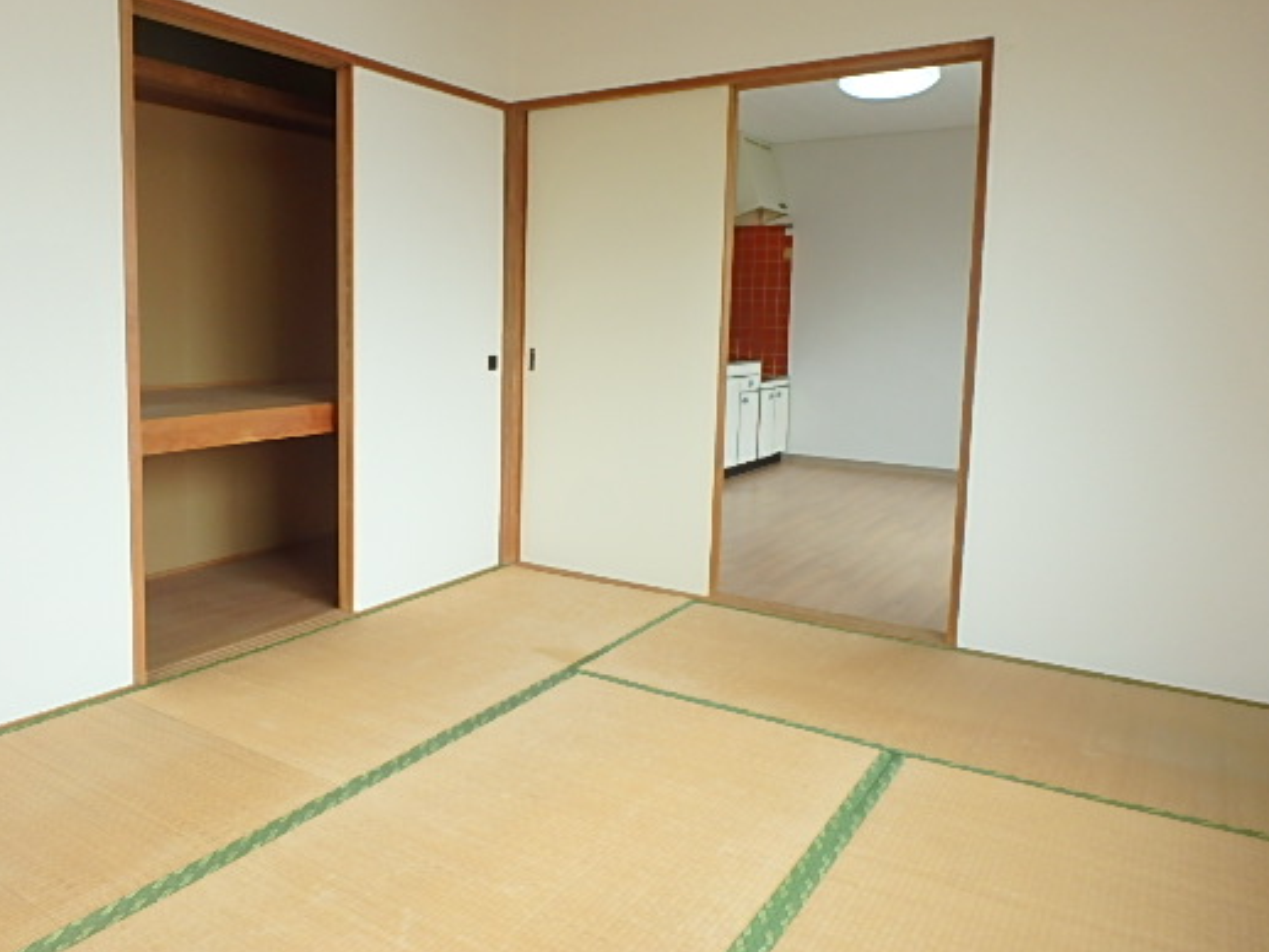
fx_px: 953
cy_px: 444
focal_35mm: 26
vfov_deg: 53.0
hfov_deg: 66.8
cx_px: 520
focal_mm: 3.7
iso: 125
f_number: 3.5
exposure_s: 1/60
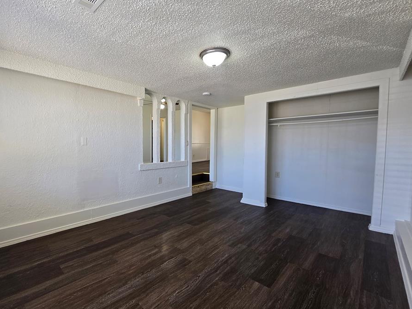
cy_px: 155
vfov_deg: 81.8
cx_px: 177
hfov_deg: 97.5
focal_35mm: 15
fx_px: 179
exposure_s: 1/60
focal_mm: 2.2
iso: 64
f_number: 2.2
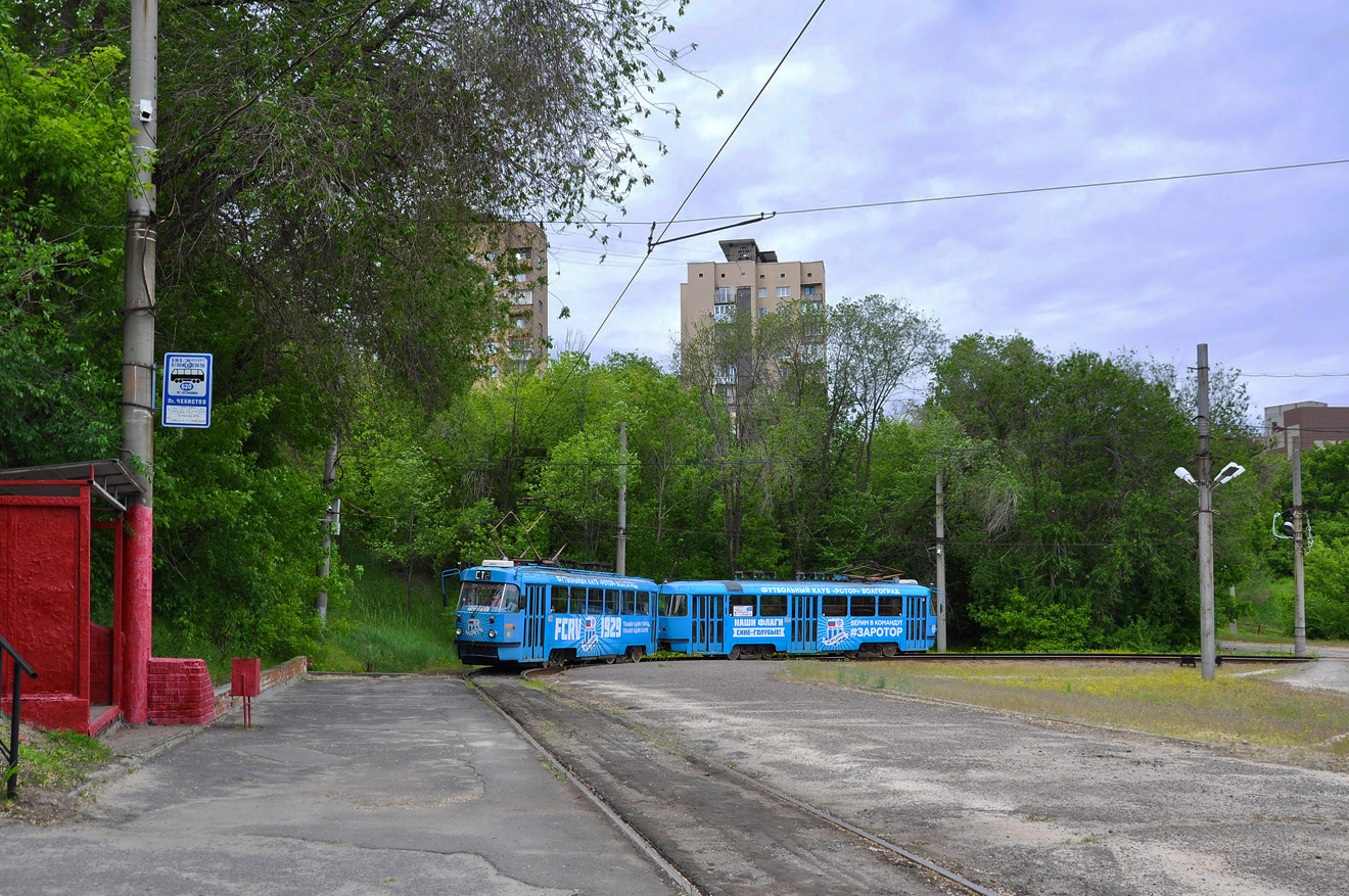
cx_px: 645
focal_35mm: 35
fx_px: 1310
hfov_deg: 54.5
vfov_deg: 37.8
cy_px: 473
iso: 200
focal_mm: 22
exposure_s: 1/320
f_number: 6.3
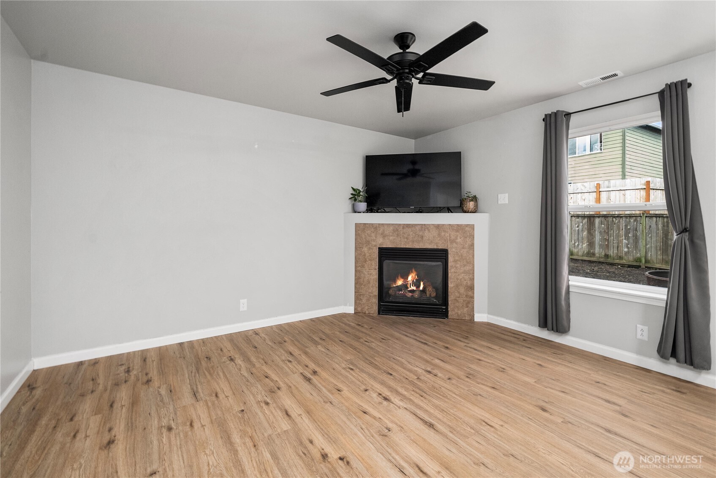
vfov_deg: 81.3
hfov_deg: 104.2
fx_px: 279
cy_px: 239
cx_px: 358
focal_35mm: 14
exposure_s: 1/60
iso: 640
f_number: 7.1
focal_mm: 14
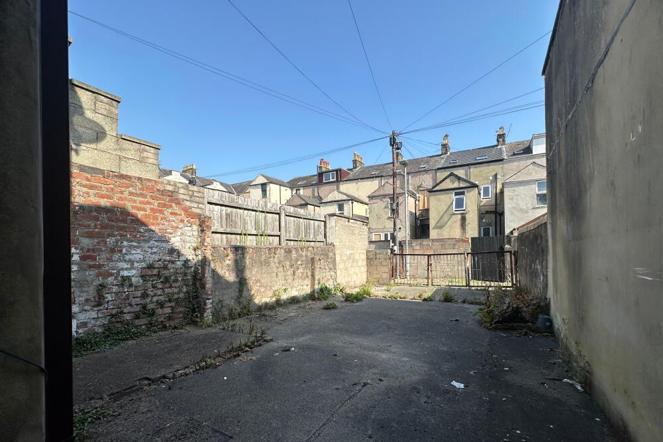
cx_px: 334
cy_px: 250
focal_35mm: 15
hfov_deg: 100.4
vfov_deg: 77.0
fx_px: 276
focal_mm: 2.22
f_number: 2.2
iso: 50
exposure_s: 1/1453
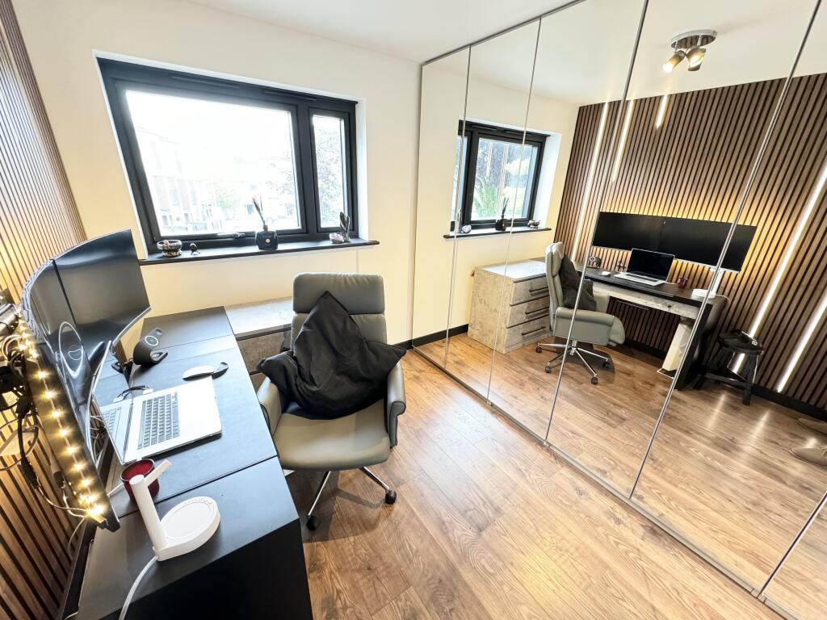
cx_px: 414
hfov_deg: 102.1
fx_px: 334
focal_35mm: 14
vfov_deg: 85.7
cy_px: 310
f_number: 2.2
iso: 500
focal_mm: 2.22
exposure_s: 1/50
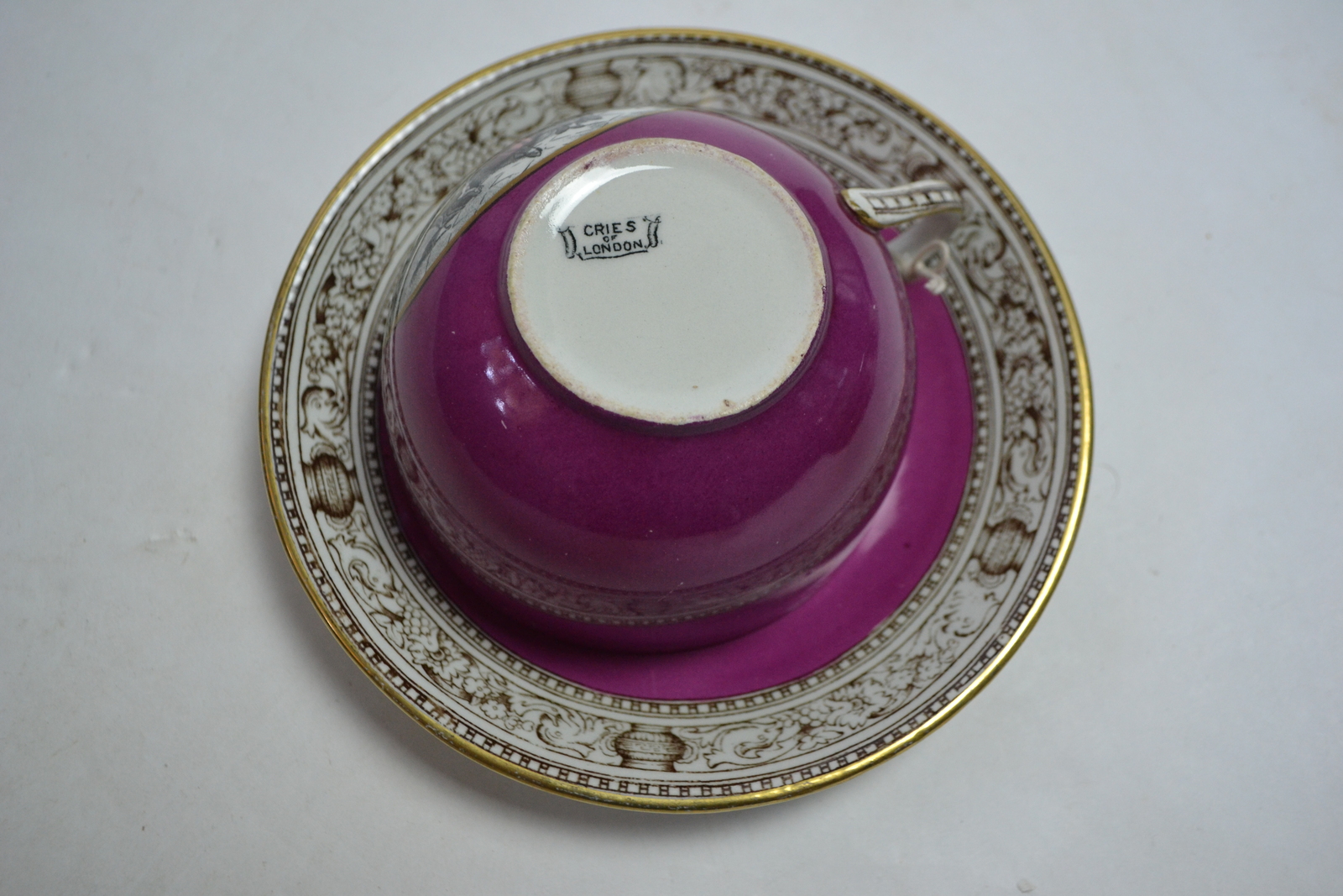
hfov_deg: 61.9
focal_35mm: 30
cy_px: 448
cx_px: 672
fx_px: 1119
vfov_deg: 43.6
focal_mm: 20
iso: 800
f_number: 4
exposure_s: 1/60
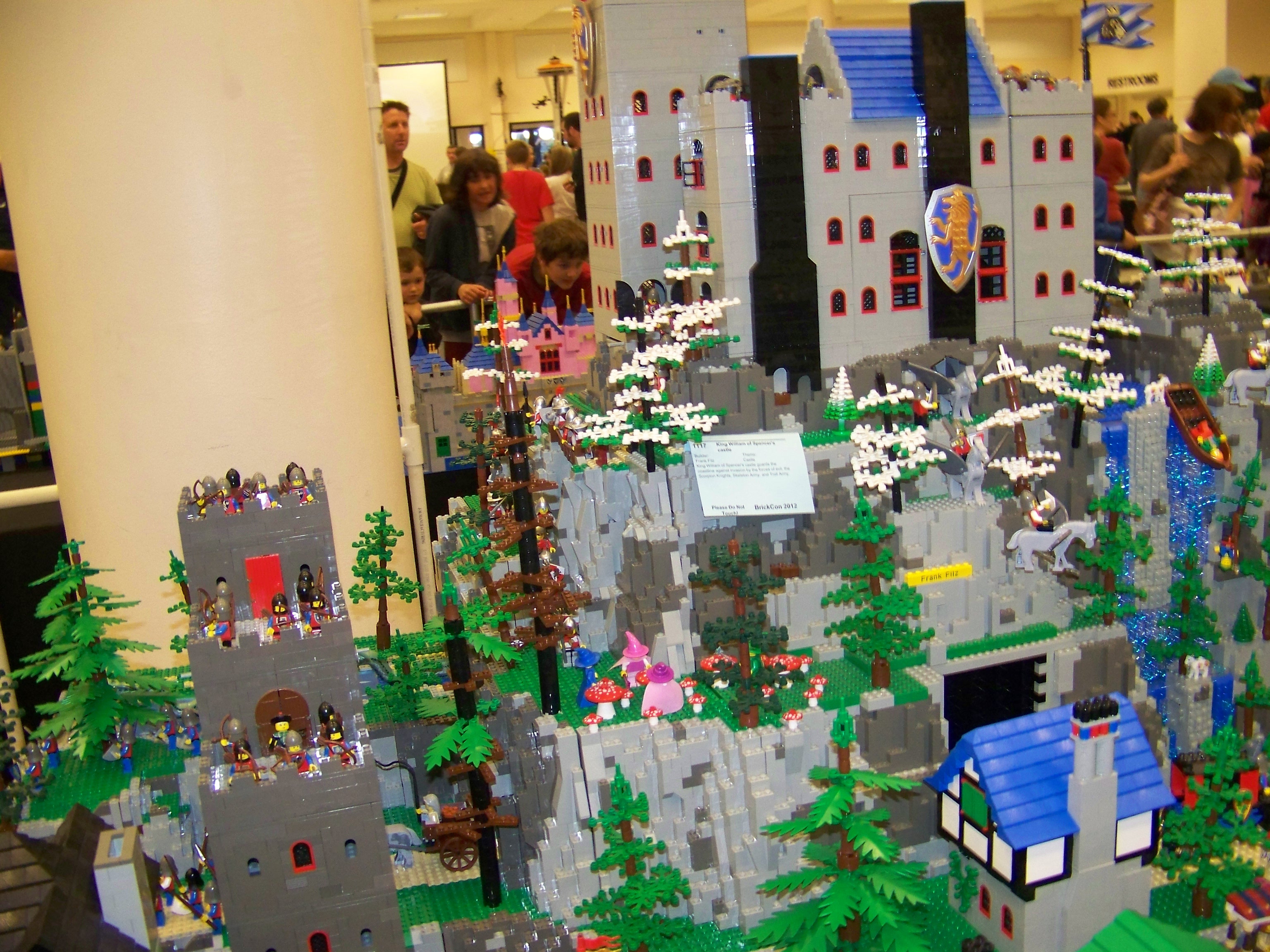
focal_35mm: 36
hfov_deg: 51.4
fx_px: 1321
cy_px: 476
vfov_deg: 39.7
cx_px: 635
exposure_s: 1/30
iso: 200
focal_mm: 5.85
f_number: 2.8
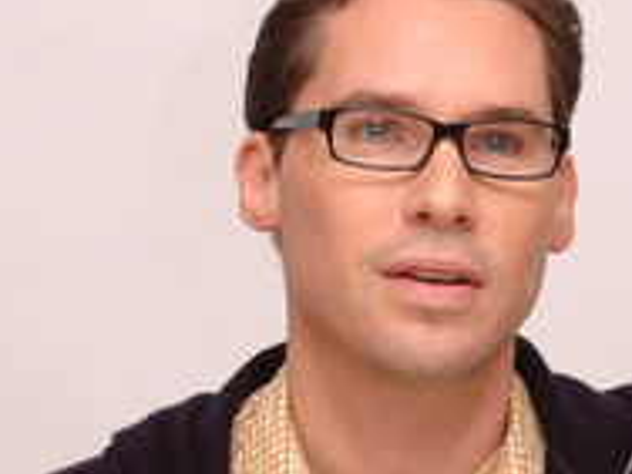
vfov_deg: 6.1
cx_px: 444
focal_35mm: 245
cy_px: 279
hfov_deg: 8.1
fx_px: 4473
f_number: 9
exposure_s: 1/800
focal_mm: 80
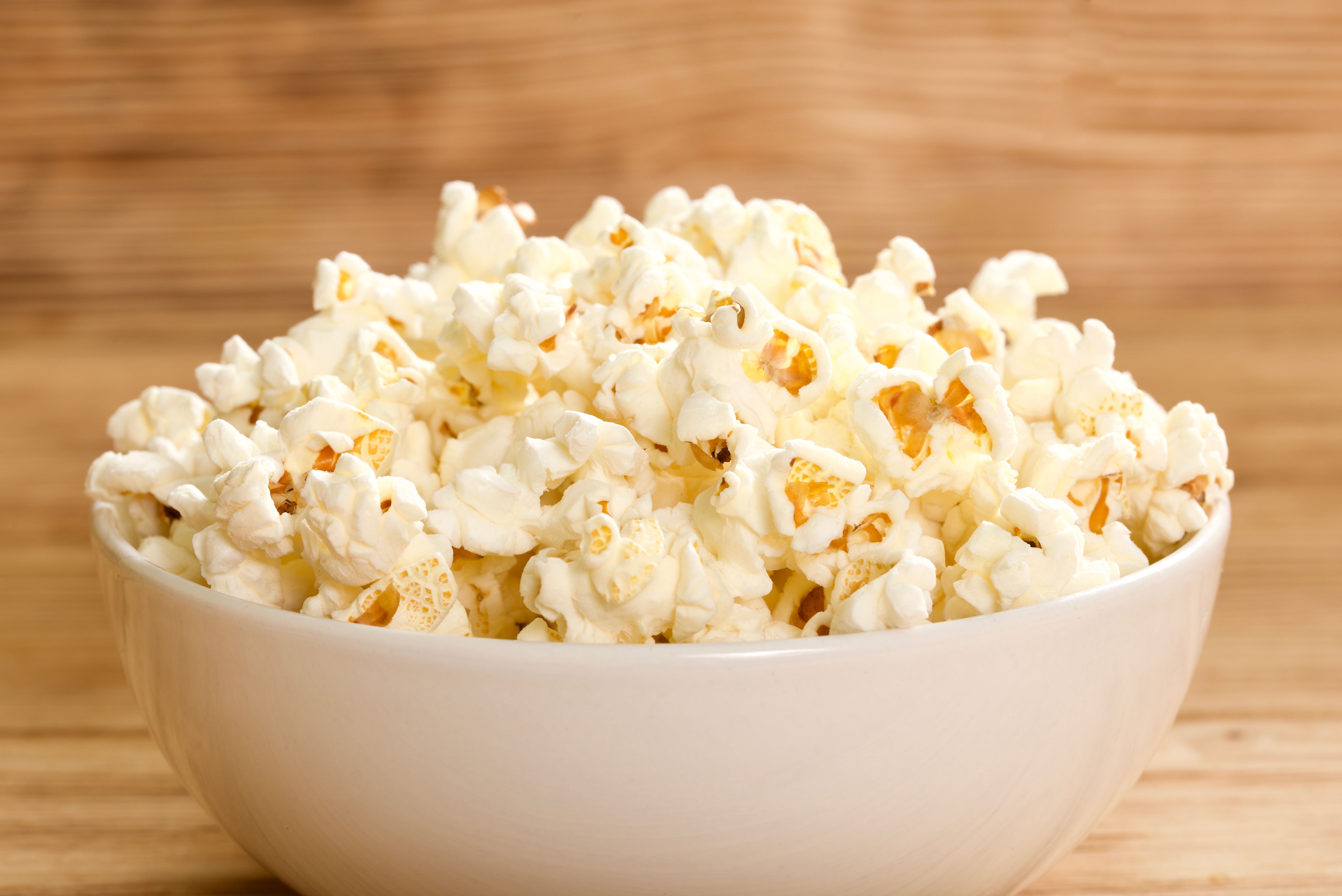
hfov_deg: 19.5
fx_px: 3915
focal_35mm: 105
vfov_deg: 13.1
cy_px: 448
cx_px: 671
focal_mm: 105
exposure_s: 1/250
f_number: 14
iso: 100
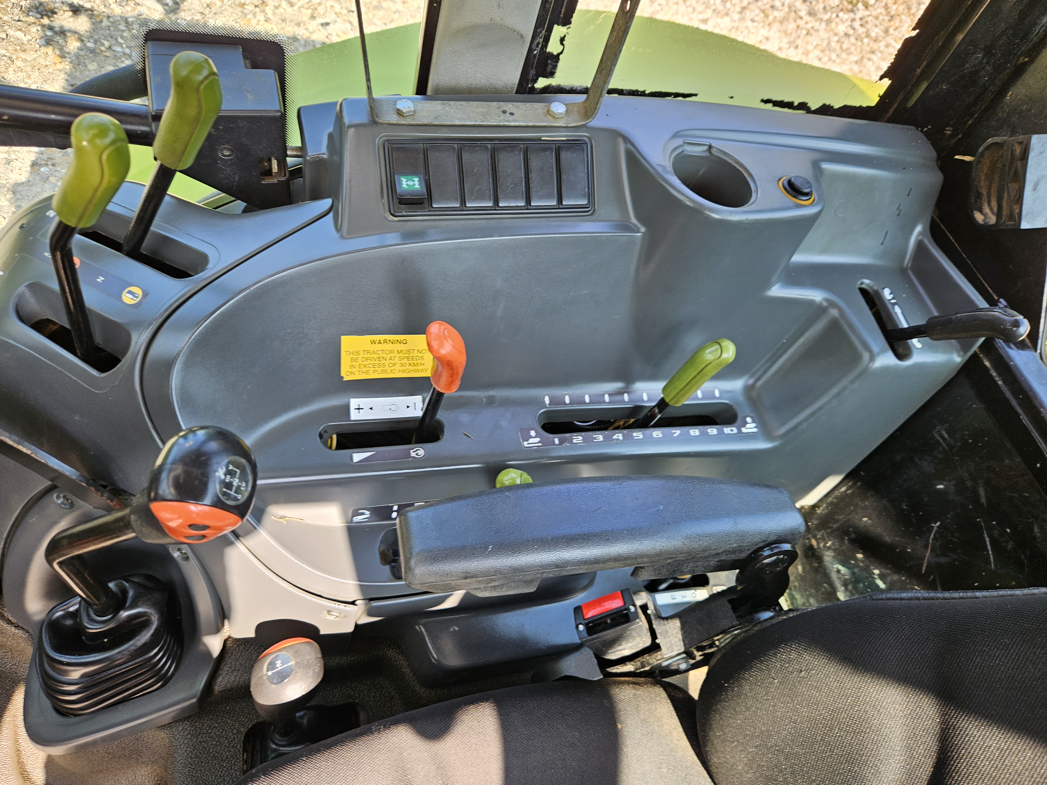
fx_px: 696
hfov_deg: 73.9
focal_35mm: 23
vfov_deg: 58.9
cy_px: 392
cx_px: 524
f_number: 1.8
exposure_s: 1/100
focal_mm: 5.4
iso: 25
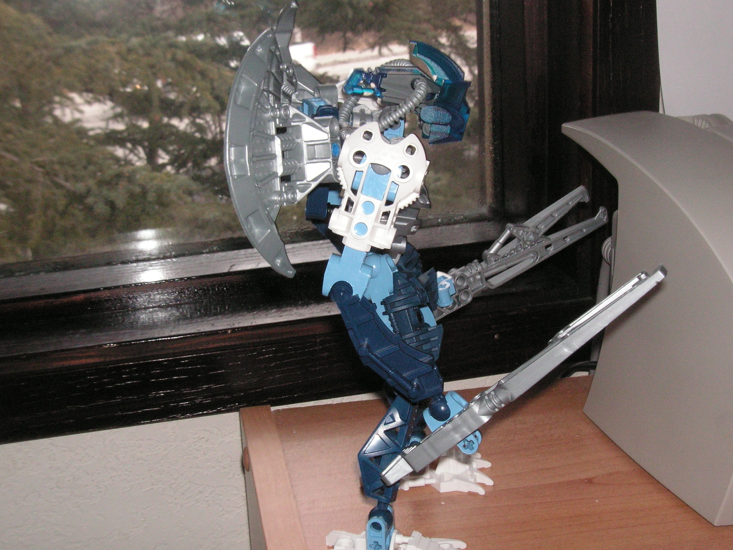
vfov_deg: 29.7
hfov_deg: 38.9
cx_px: 402
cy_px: 288
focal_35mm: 49
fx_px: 1038
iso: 160
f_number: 7.1
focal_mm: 7.3
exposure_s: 1/45
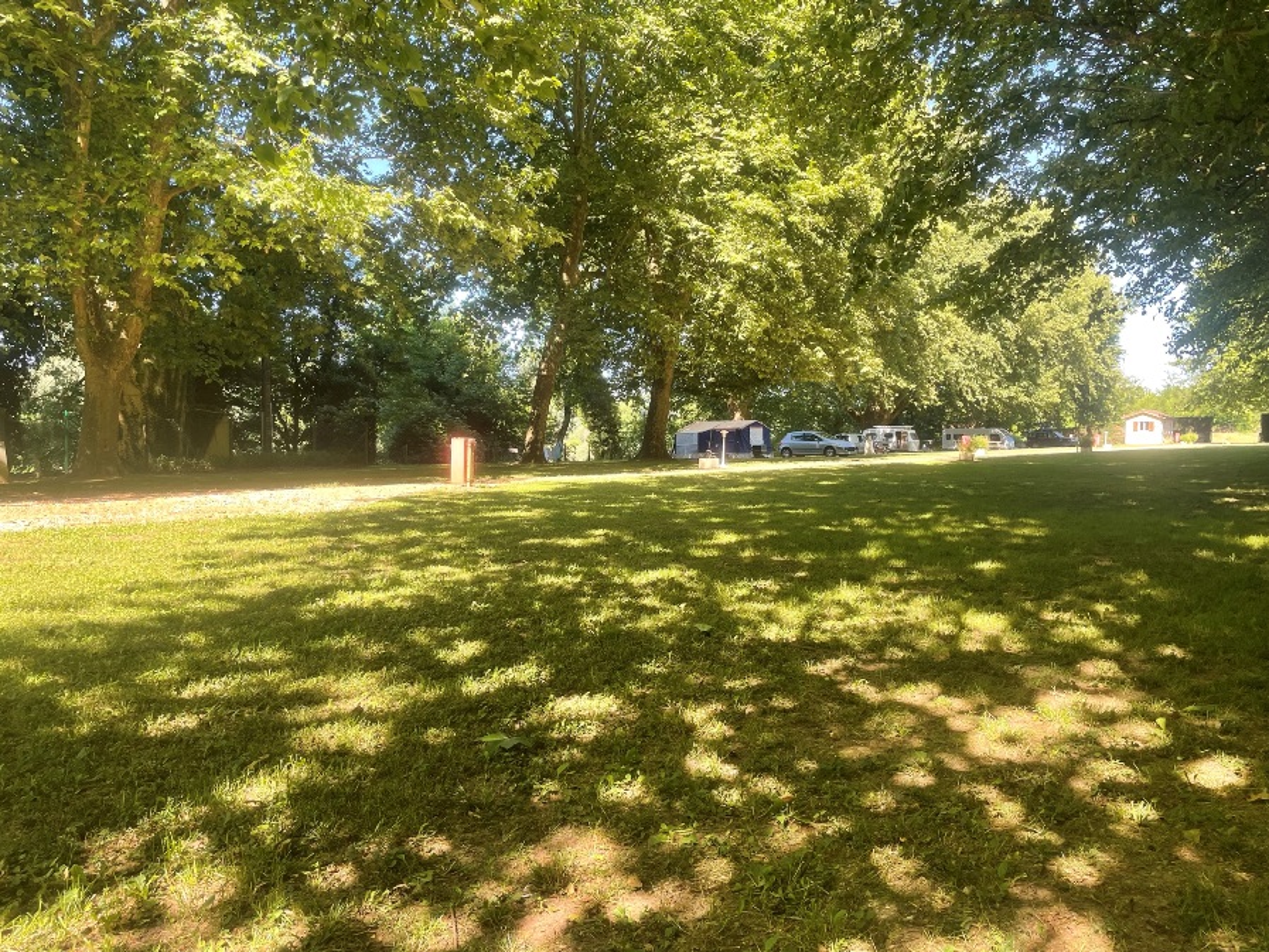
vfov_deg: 53.1
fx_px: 953
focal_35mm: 26
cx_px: 634
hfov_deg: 67.3
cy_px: 476
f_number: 1.6
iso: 32
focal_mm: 4.2
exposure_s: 1/190
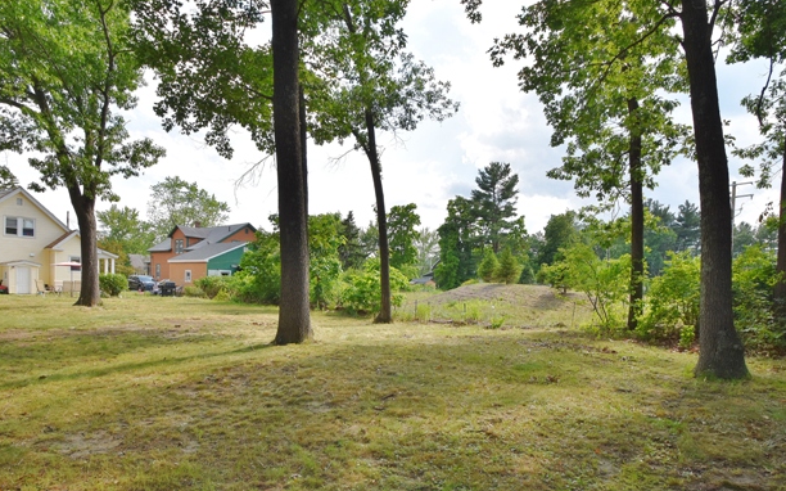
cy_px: 280
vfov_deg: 59.4
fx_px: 428
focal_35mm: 20
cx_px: 435
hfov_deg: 84.8
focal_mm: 10
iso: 250
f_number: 8
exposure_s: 1/500
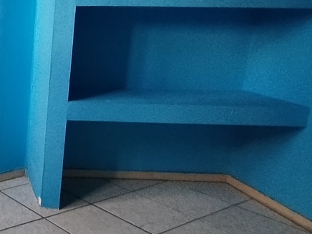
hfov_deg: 31.5
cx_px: -106
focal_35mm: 44
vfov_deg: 32.6
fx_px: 397
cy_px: 81
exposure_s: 1/50
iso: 393
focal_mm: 1.42
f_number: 2.2
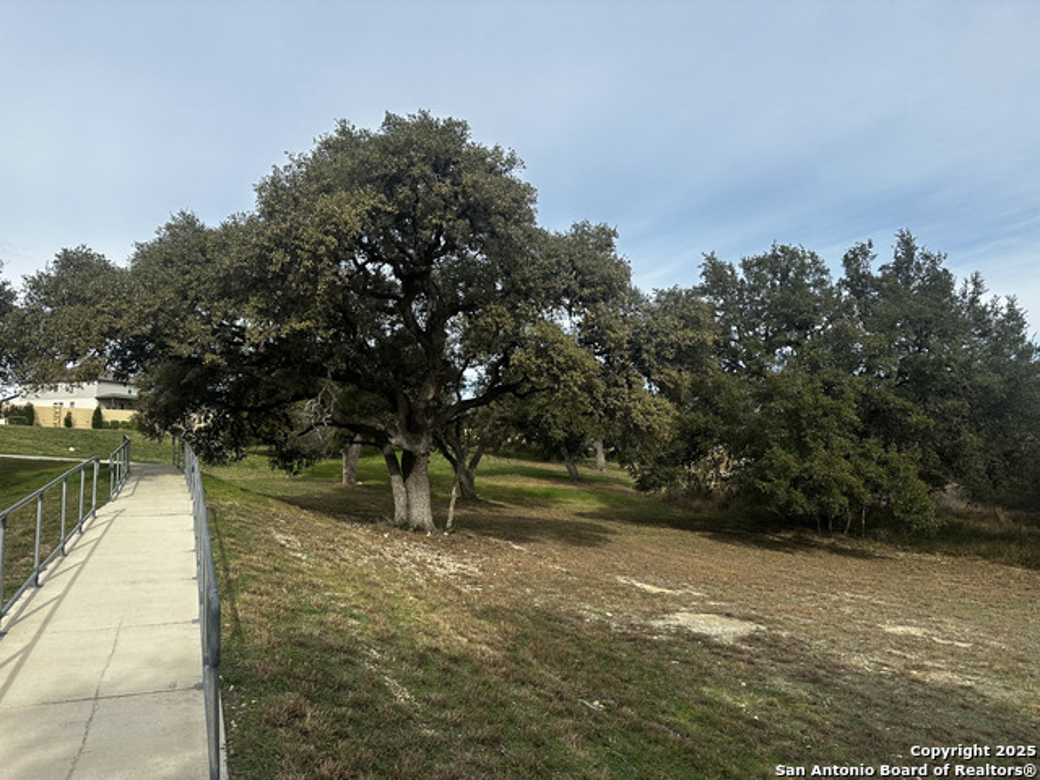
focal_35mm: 24
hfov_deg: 71.6
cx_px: 520
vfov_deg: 56.8
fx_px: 721
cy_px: 390
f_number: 1.78
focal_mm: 6.86
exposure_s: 1/3155
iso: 80
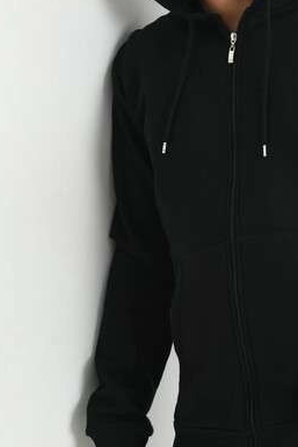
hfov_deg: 13.4
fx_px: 1255
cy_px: 186
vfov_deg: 20.2
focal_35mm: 101
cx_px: 257
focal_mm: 52
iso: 160
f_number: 5.6
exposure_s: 1/125
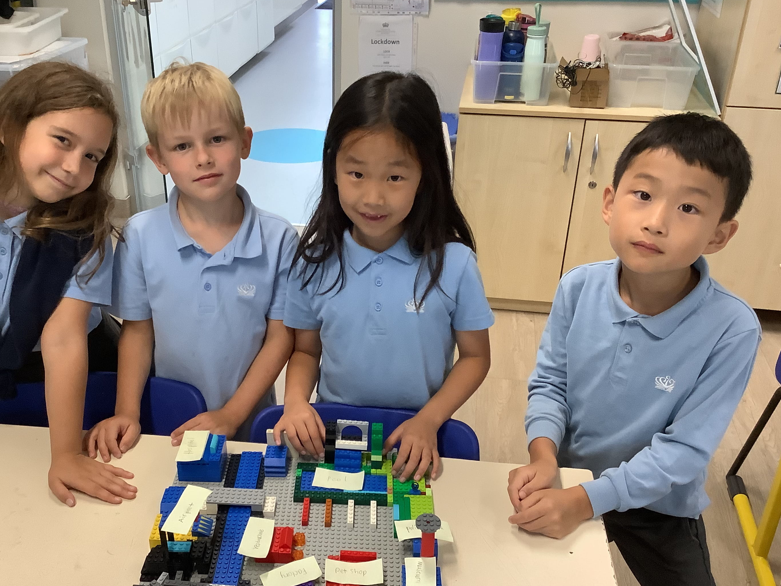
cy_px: 341
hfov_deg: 49.9
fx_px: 835
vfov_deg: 38.6
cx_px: 320
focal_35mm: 37
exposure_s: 1/60
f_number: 2.4
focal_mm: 3.3
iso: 250
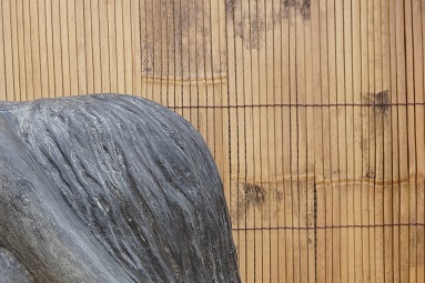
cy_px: 292
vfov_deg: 18.3
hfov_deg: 26.9
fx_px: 850
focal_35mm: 72
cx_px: 30
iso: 100
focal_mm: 23
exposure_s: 1/200
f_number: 5.6
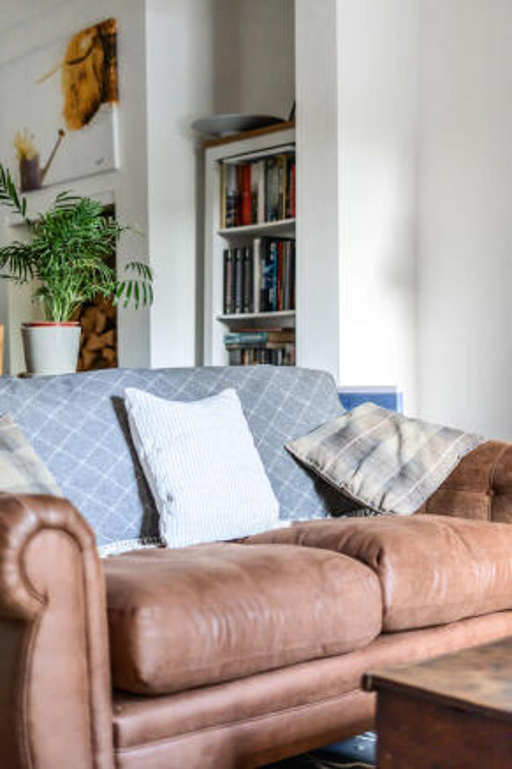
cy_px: 384
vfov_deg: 39.6
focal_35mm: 50
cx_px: 256
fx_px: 1067
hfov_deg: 27.0
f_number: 2
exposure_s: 1/160
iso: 1600
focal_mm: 50
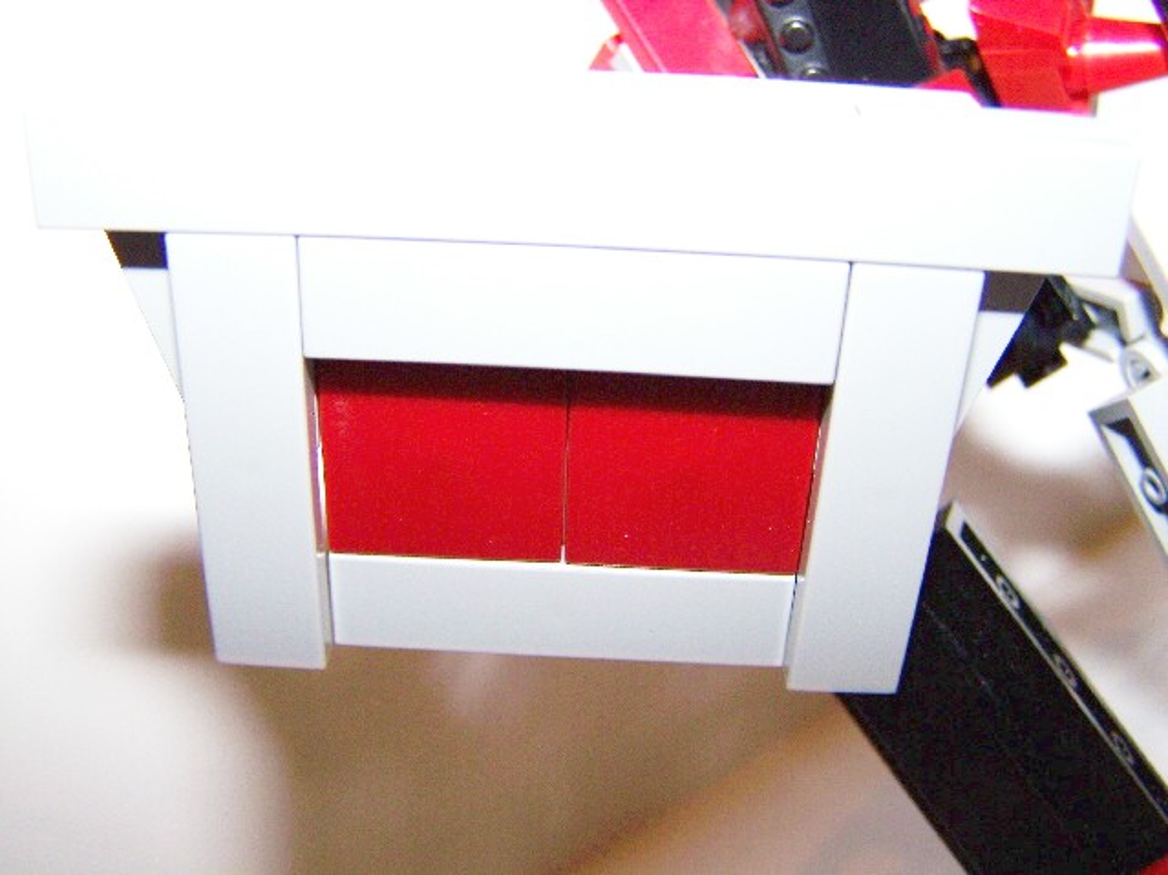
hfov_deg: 49.0
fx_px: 1282
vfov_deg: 37.7
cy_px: 438
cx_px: 584
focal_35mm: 38
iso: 80
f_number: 2.8
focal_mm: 6.3
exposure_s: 1/60
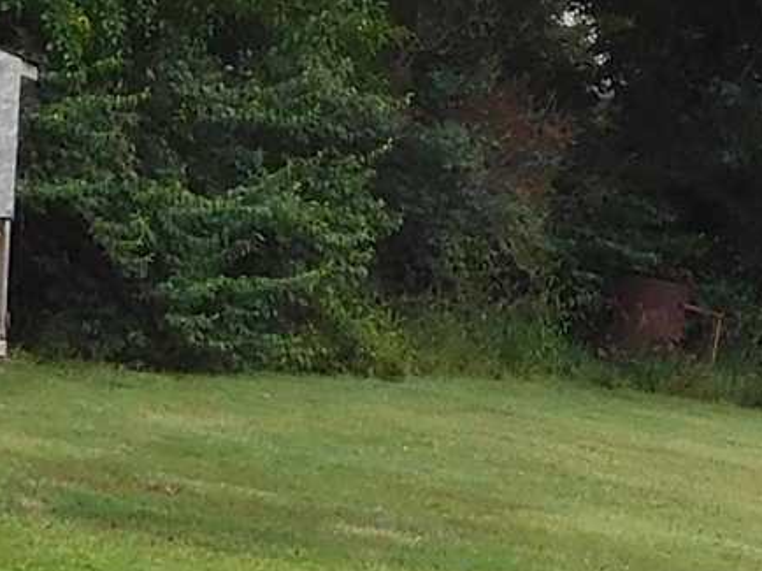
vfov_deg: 8.2
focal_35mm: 177
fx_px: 3894
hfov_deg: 10.9
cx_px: 994
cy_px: -228
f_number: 3.4
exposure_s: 1/400
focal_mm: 4.5
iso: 125
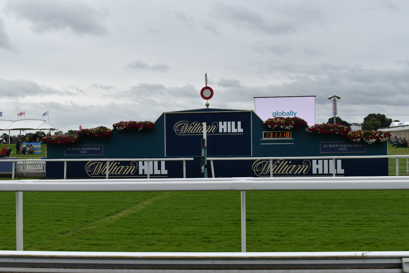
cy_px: 136
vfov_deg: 30.8
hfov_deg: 45.0
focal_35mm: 44
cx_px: 204
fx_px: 494
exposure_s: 1/320
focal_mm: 29
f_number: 9
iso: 200
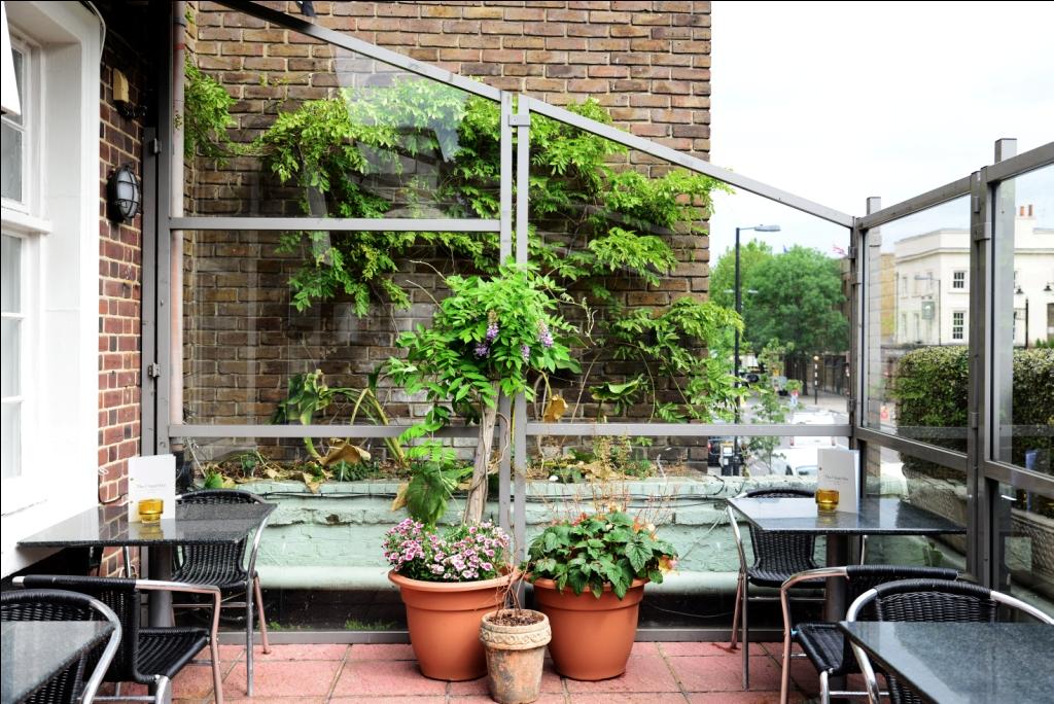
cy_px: 352
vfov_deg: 36.9
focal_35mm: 36
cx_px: 527
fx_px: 1055
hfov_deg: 53.1
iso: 250
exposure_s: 1/400
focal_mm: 36
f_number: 5
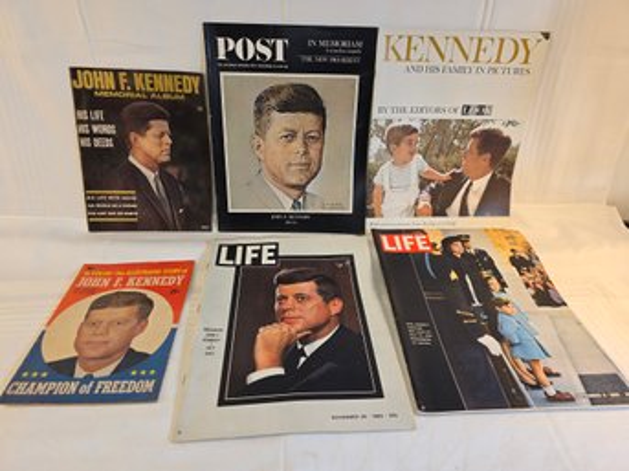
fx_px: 418
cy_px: 236
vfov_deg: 58.8
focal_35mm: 23
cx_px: 314
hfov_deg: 73.9
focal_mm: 6.3
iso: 25
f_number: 1.7
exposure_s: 1/60
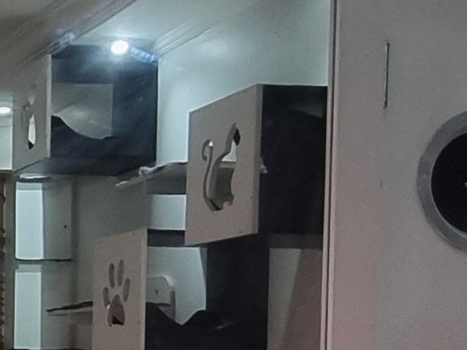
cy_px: 414
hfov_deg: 17.8
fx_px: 1201
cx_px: -369
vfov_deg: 16.0
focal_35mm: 89
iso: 125
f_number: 2.2
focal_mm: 2.2
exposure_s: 1/60
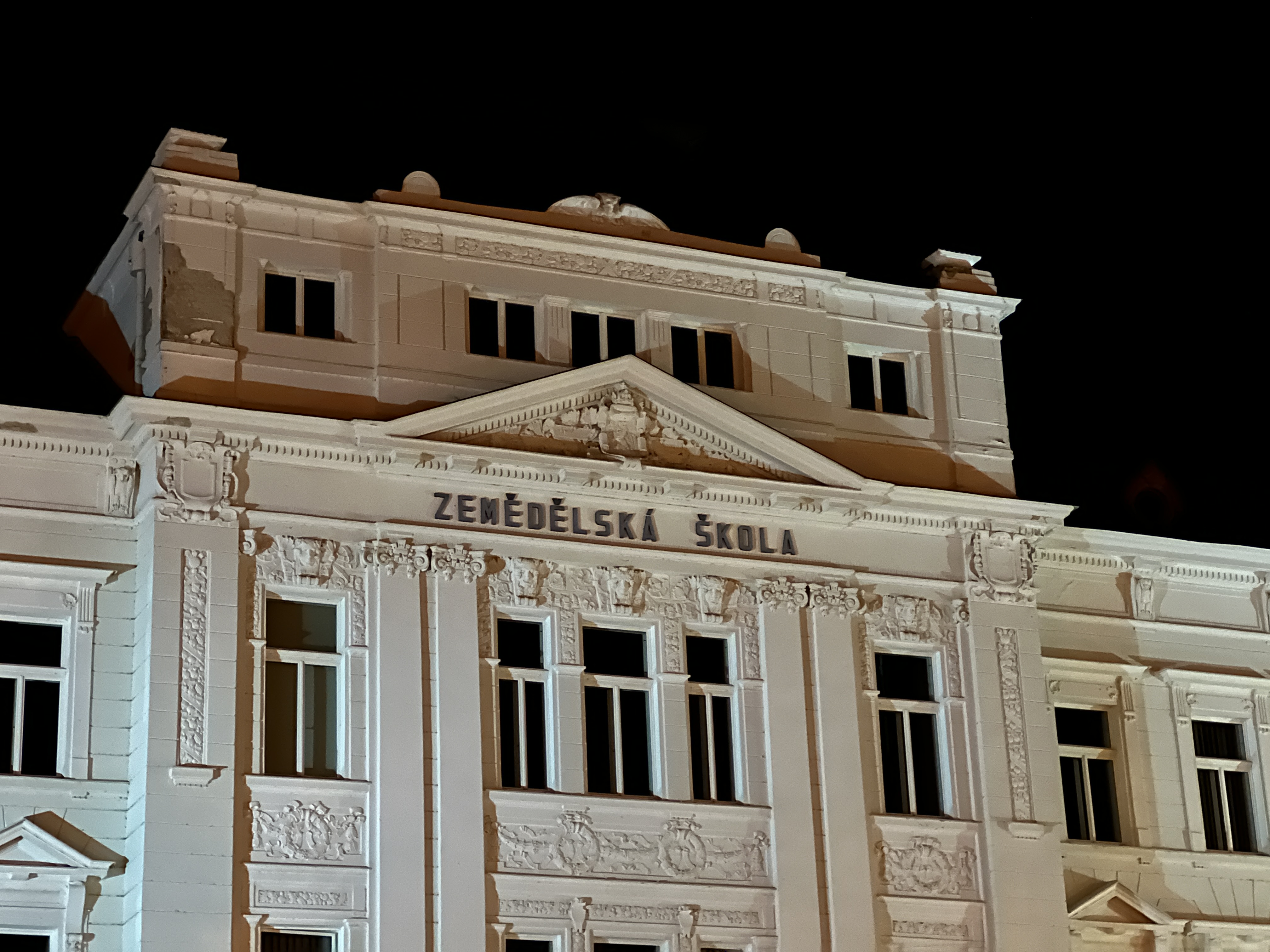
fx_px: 2825
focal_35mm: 77
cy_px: 476
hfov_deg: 25.3
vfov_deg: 19.1
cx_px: 635
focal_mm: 9
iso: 1600
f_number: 2.8
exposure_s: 1/8
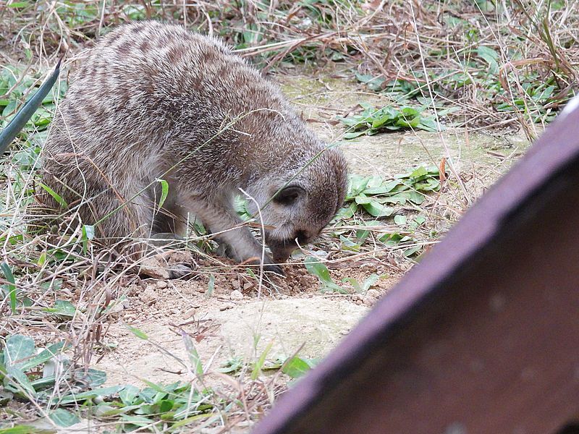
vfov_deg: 3.0
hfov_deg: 4.0
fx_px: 8363
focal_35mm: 500
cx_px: 290
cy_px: 217
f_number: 5
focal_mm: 89.2
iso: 1400
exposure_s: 1/320
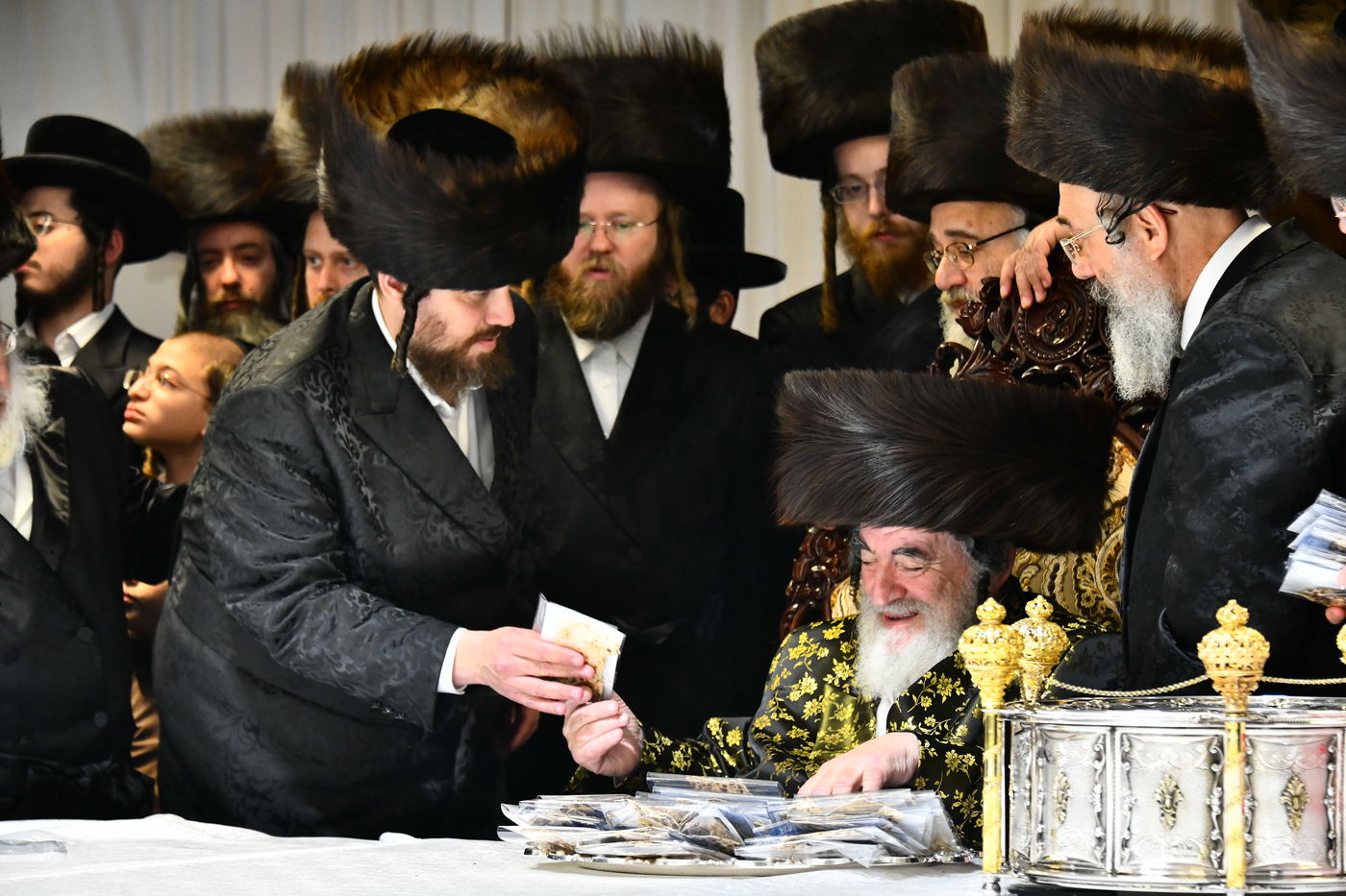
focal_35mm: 105
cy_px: 448
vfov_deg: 13.0
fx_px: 3925
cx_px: 673
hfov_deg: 19.5
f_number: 5.6
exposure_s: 1/125
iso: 2000
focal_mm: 105
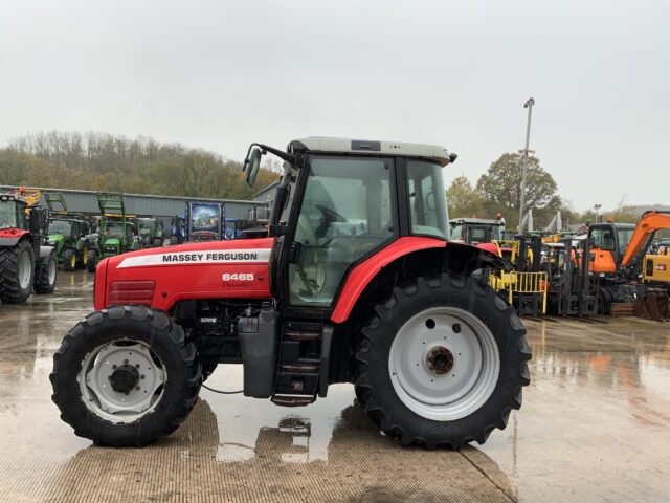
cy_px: 252
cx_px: 335
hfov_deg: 61.7
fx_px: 561
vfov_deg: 48.2
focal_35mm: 29
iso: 16
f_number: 1.8
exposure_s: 1/154
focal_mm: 3
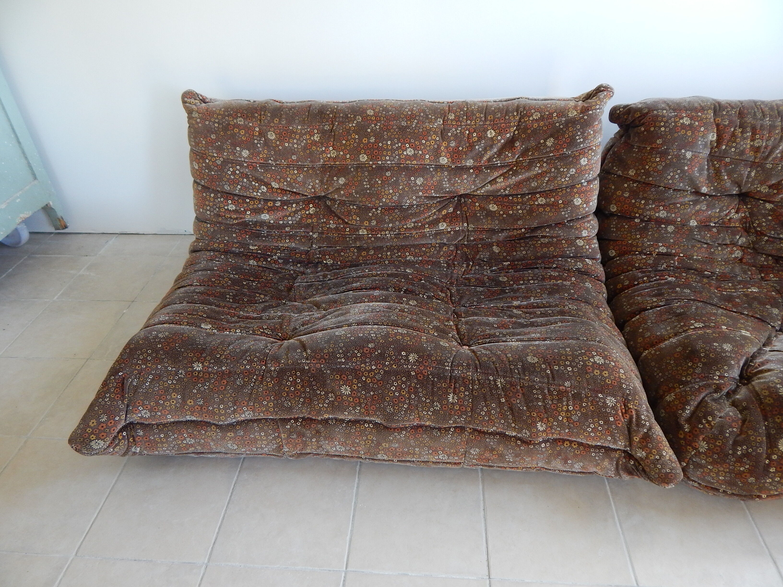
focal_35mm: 22
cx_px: 392
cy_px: 294
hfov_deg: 76.4
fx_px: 498
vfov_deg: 61.1
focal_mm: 4
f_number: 3
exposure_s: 1/30
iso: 200
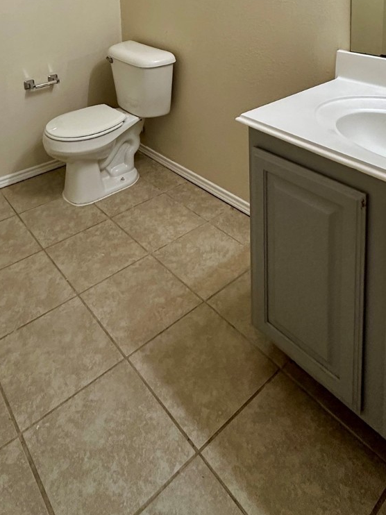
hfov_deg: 48.0
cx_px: 164
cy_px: 8
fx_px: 431
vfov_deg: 50.6
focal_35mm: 29
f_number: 2.2
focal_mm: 2.22
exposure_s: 1/120
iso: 320
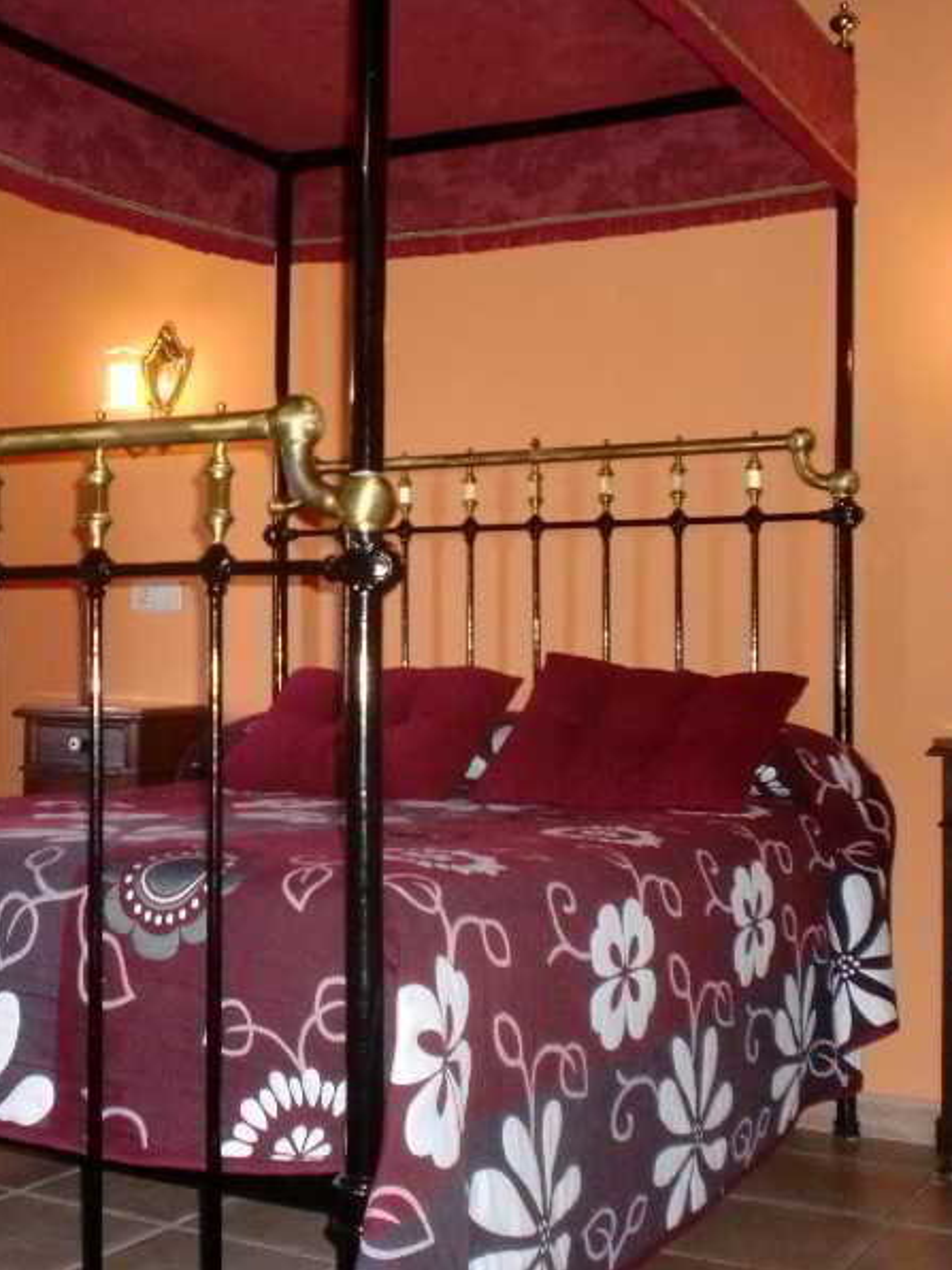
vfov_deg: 40.4
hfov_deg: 30.8
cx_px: 366
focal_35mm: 47
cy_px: 635
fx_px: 1723
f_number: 3.1
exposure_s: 1/60
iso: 400
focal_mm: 6.3
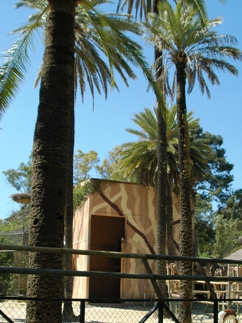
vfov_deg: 35.4
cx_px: 131
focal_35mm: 54
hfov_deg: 27.0
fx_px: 504
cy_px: 197
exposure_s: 1/2000
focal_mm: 28
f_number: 5
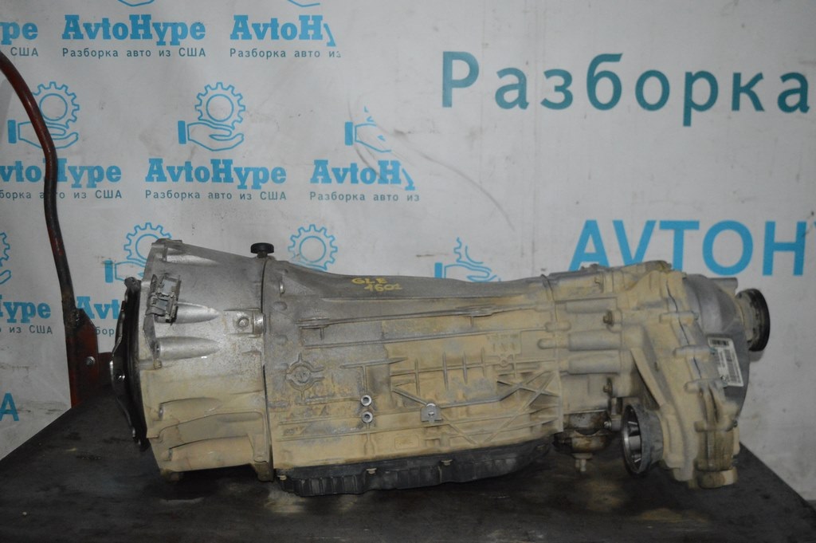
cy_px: 272
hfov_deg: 49.6
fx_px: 883
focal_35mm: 39
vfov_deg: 34.2
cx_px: 408
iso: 3200
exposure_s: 1/60
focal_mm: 26
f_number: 4
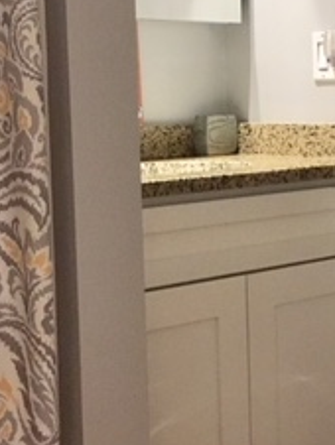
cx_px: 240
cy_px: 179
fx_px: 1056
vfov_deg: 23.8
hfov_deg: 17.9
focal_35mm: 82
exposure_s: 1/30
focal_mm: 4.15
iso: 200
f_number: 2.2
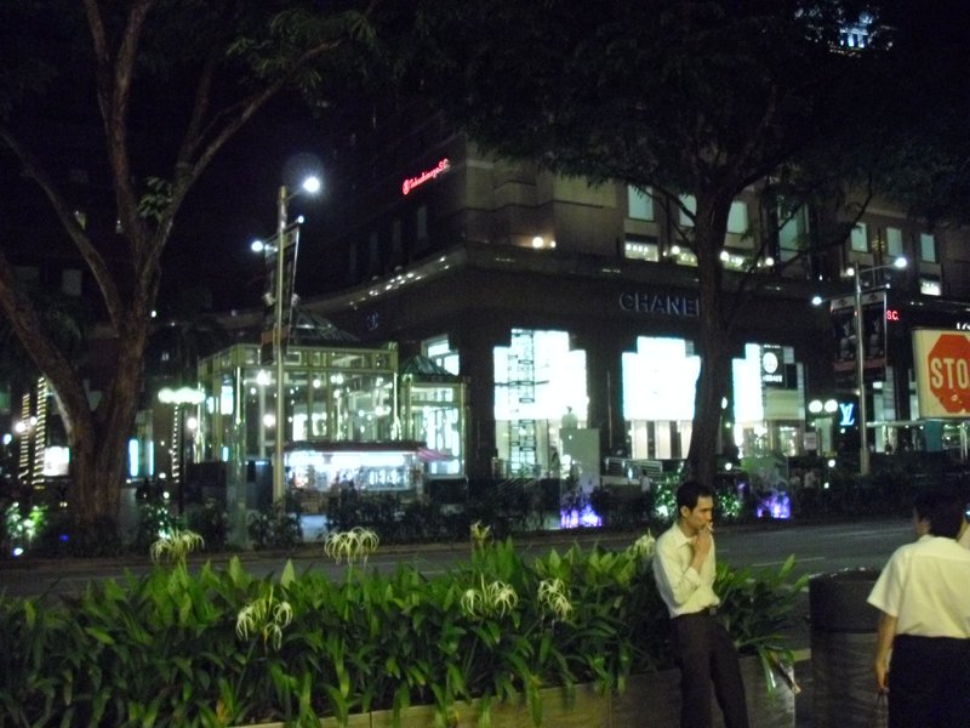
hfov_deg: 49.0
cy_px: 364
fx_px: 1065
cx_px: 485
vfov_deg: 37.7
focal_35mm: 38
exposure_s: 1/30
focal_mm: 6.2
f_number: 2.8
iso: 800
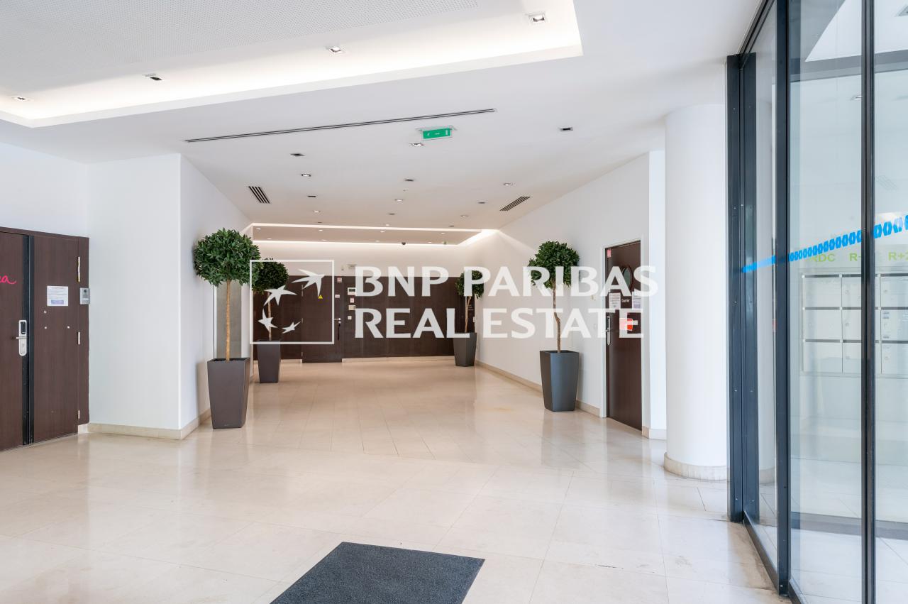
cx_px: 454
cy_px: 302
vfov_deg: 57.1
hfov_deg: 78.6
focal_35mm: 22
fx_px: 554
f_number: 11
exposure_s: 1/40
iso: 200
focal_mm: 22
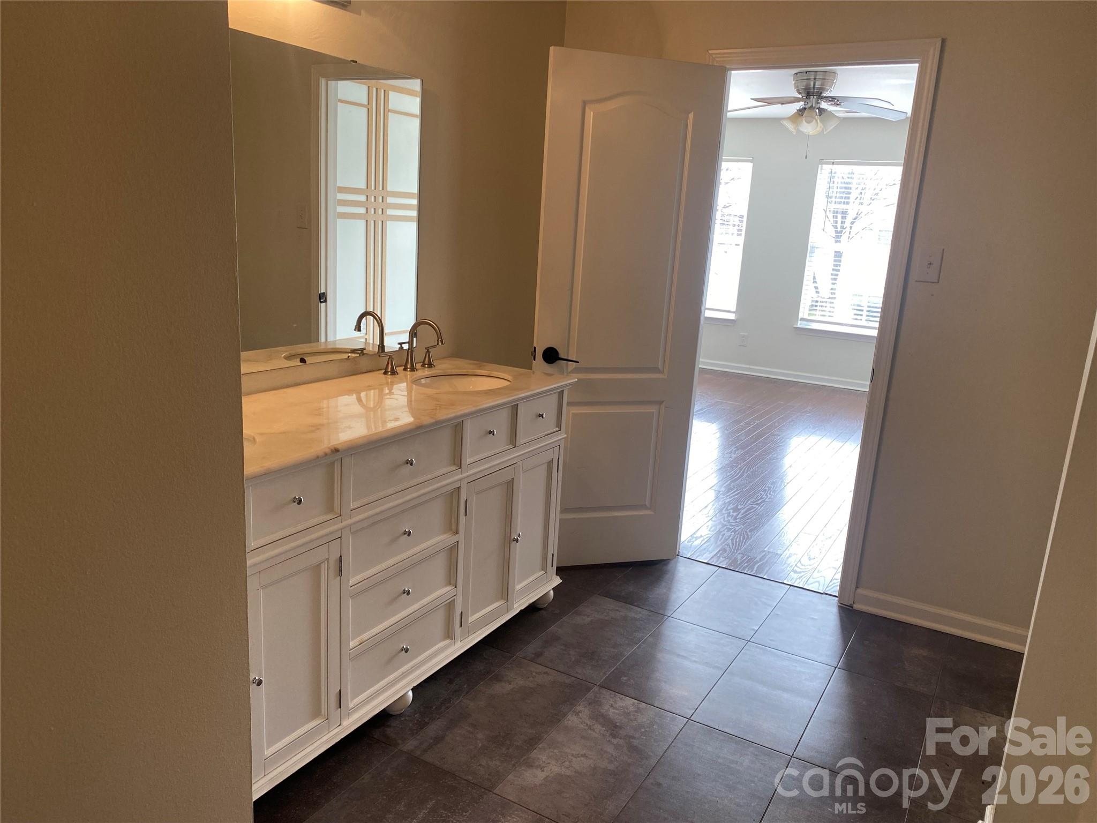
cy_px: 412
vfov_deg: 53.1
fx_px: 824
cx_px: 548
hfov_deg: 67.3
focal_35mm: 26
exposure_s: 1/120
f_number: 1.8
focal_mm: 4.25
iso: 80
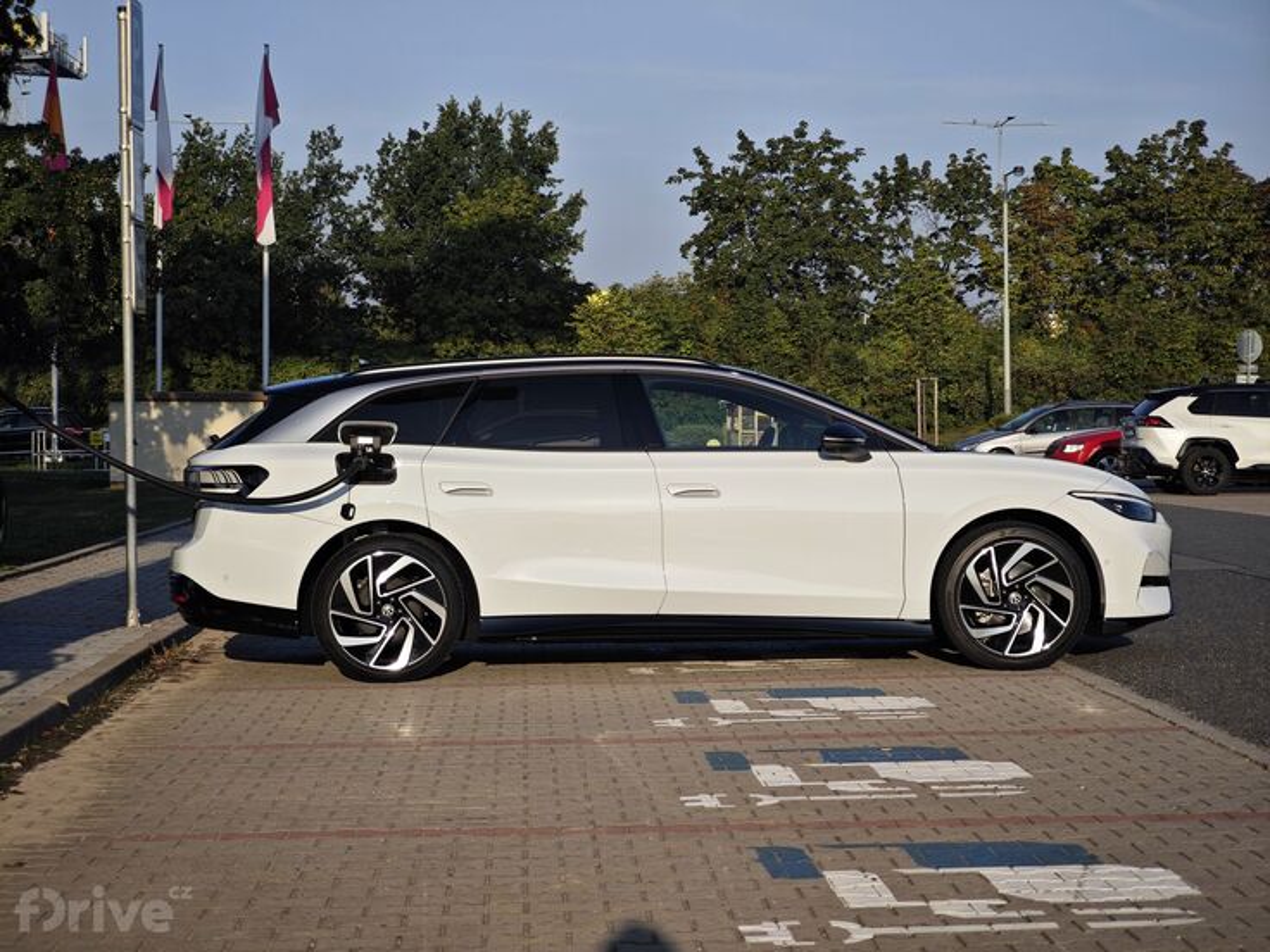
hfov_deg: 26.0
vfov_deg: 19.6
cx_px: 635
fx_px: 2752
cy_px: 476
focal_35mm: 75
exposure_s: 1/2847
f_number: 1.8
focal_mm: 12.28
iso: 50
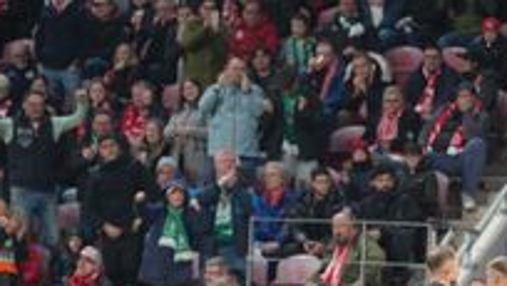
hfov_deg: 7.0
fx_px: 4143
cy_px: 330
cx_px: 383
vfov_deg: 3.9
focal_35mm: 308
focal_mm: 150
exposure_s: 1/1600
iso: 1600
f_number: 2
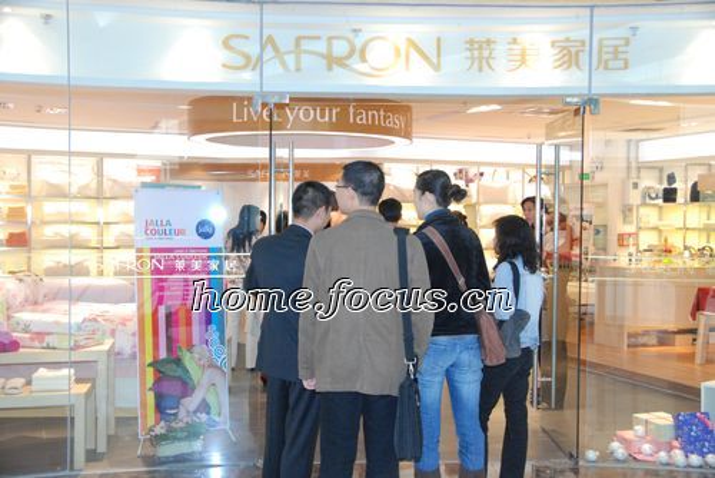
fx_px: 775
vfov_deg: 34.3
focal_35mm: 39
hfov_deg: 49.5
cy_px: 239
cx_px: 358
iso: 1600
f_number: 5.6
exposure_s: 1/60
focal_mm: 26
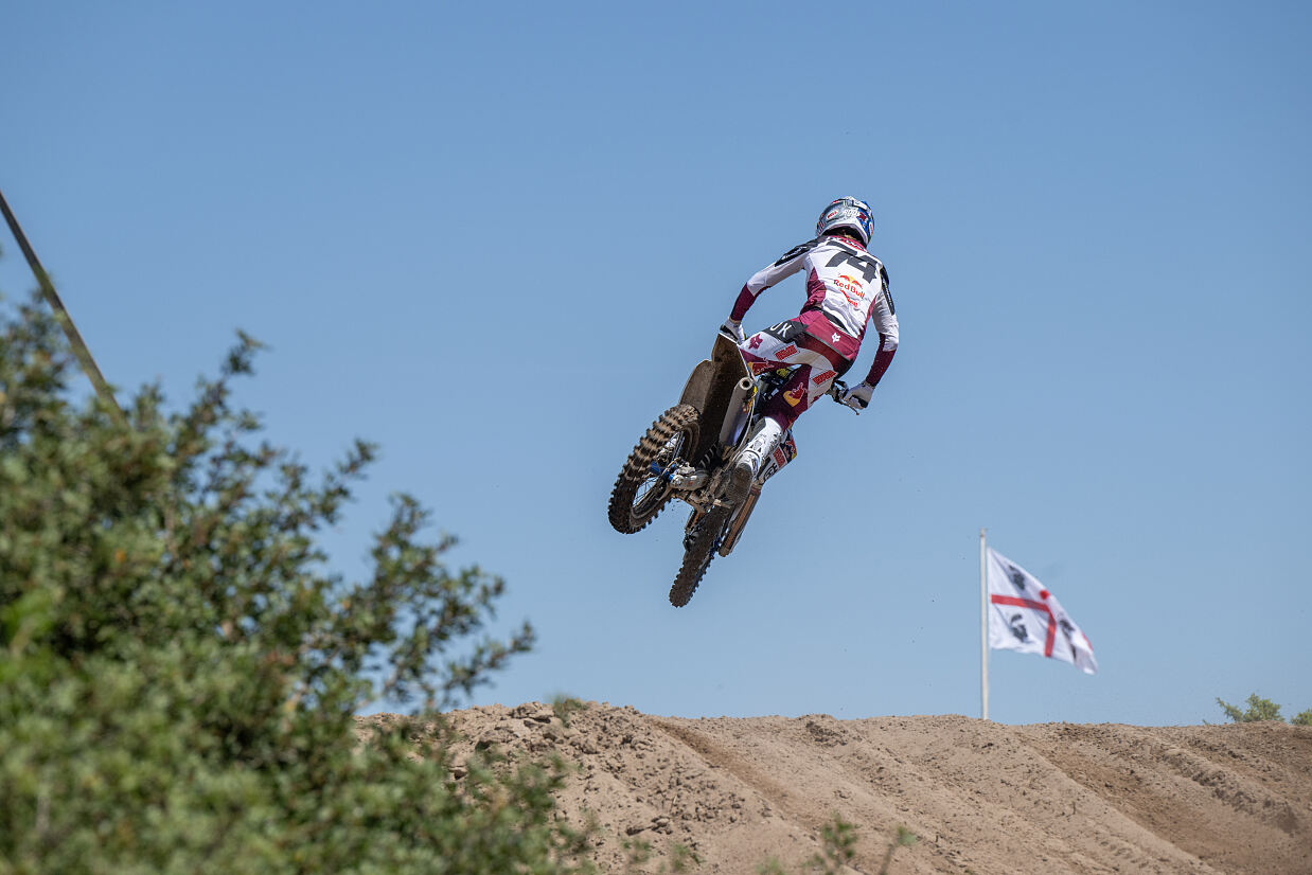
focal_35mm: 185
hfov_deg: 11.1
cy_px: 438
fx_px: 6743
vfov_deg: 7.4
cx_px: 656
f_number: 6.3
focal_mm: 185
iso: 200
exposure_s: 1/2000
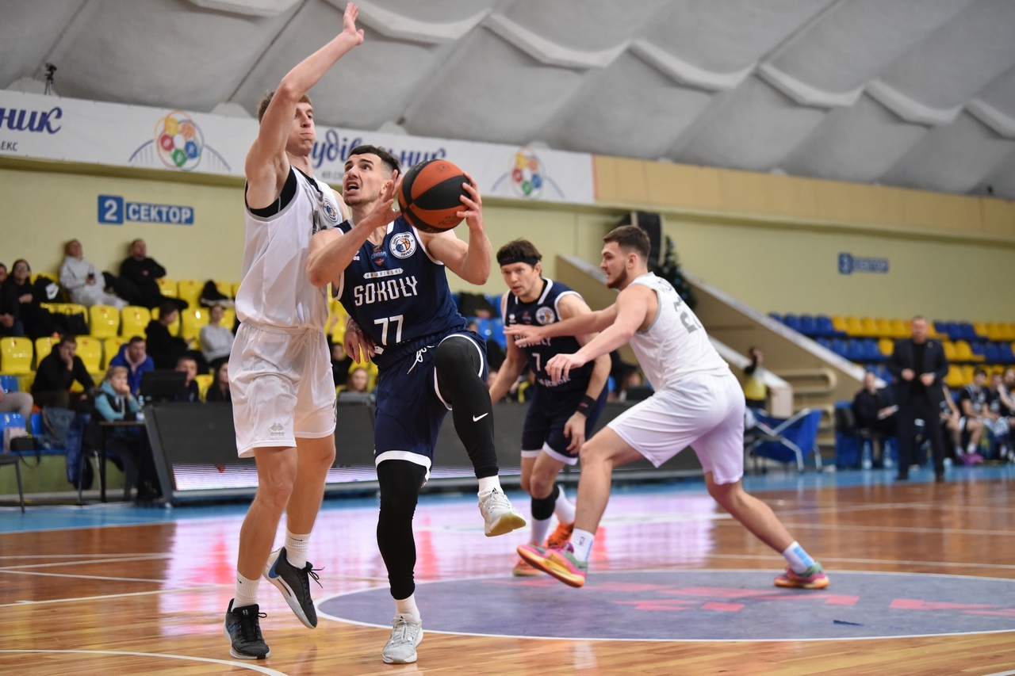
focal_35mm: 82
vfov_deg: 16.6
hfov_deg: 24.8
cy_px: 338
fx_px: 2311
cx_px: 508
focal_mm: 82
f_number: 2.8
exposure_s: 1/1250
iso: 4000
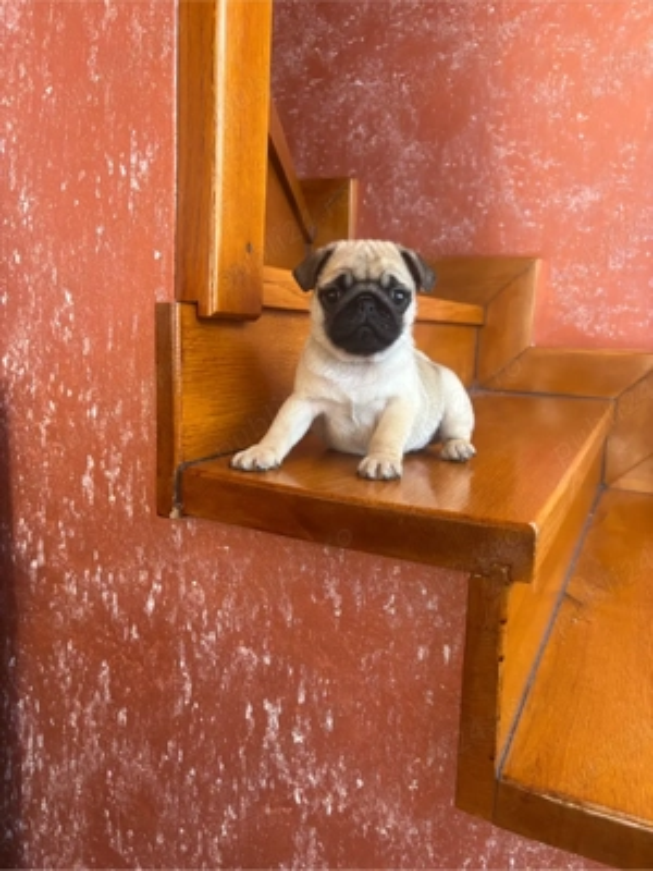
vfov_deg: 67.3
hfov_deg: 53.1
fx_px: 654
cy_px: 436
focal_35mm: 26
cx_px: 326
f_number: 1.6
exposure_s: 1/50
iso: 200
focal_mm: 5.96
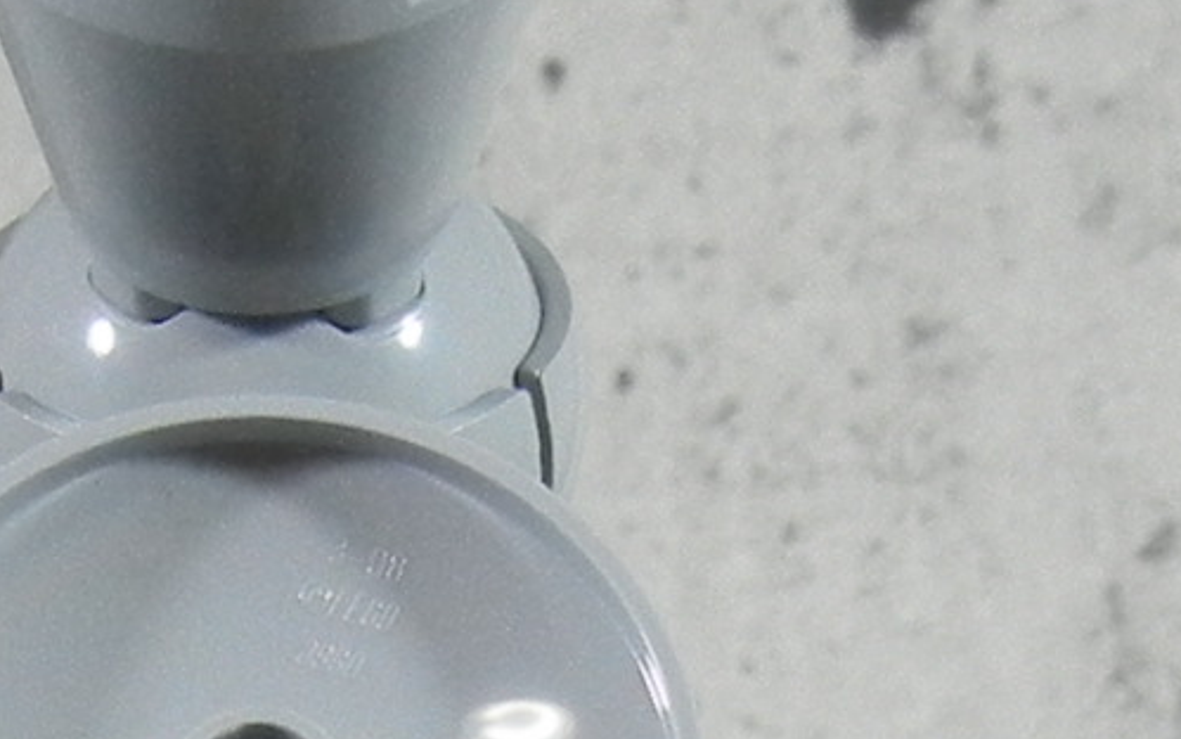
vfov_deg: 6.1
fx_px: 6695
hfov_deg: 10.1
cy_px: 1637
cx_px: 222
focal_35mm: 208
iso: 400
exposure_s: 1/45.1
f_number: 3.5
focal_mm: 5.4
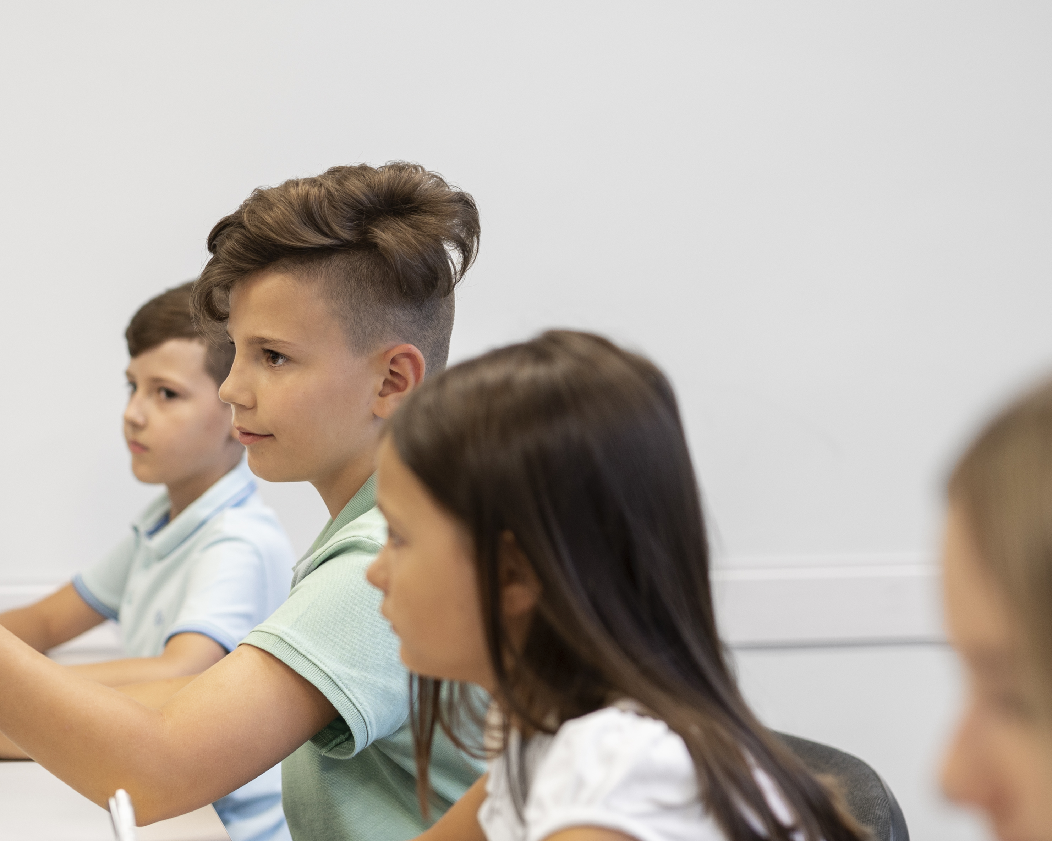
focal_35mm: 95
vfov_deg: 16.0
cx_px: 182
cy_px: 708
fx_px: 2958
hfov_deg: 19.9
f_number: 2.2
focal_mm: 50
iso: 400
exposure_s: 1/160
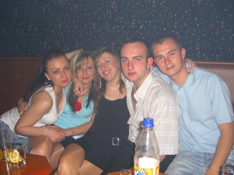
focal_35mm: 38
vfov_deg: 37.7
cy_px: 88
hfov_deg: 49.0
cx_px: 117
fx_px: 257
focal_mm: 7.9
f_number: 2.8
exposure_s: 1/60
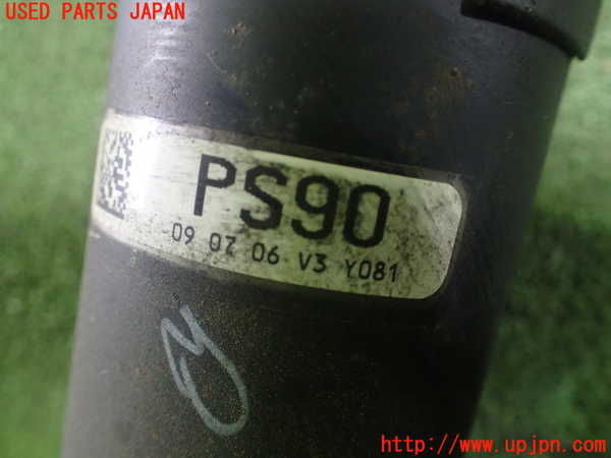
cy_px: 229
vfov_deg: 46.8
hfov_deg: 60.0
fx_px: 530
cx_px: 306
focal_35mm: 30
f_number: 2.3
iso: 800
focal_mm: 5.4
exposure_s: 1/40
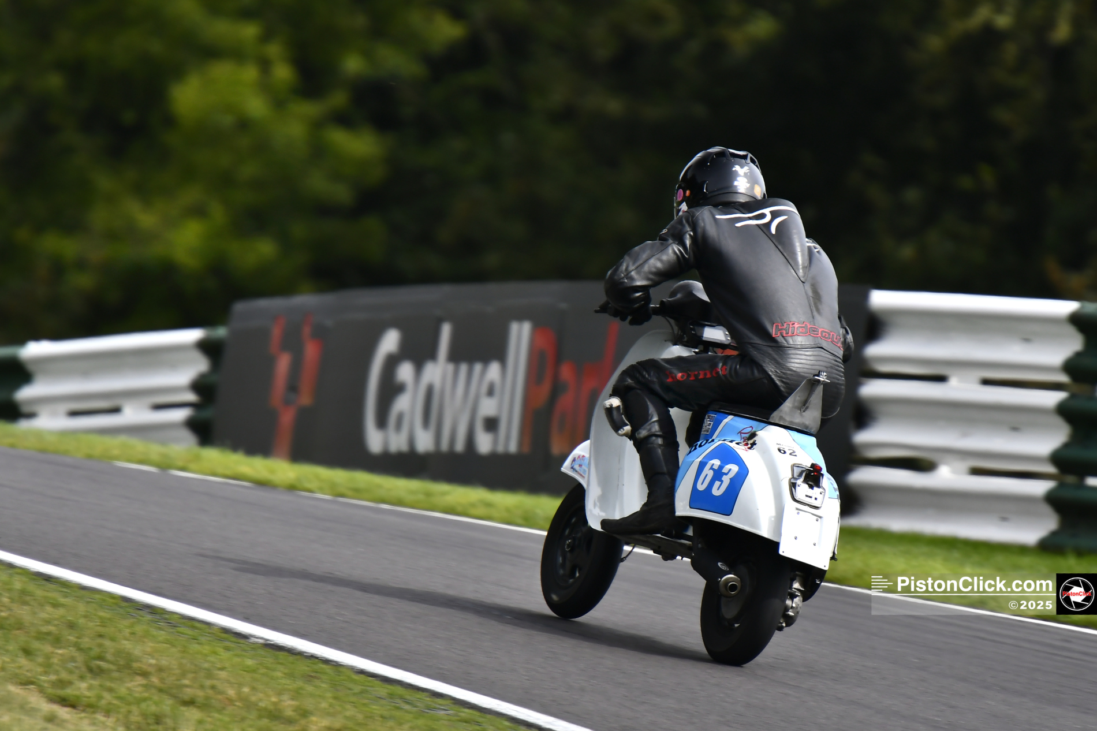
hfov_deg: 3.4
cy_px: 366
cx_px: 548
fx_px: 18279
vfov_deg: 2.3
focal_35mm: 600
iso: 320
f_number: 5.6
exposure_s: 1/500
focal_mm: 400
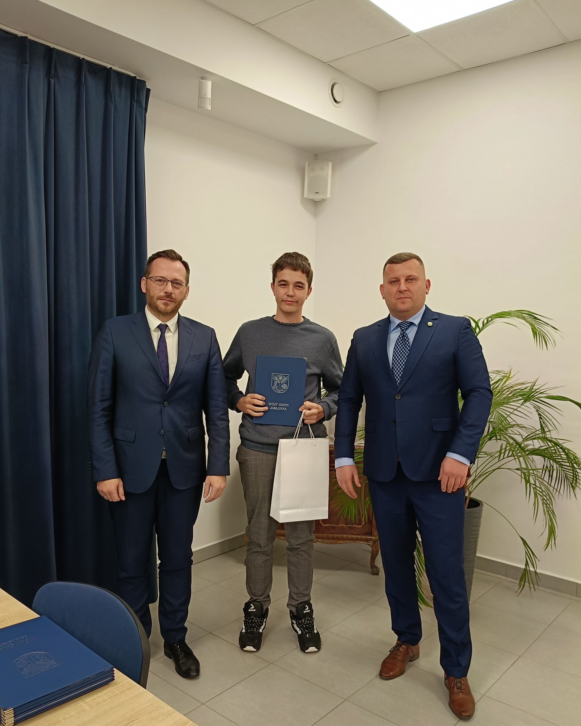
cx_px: 283
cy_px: 392
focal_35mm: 28
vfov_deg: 62.1
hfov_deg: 51.5
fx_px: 602
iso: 500
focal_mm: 4.84
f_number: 1.88
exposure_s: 1/100
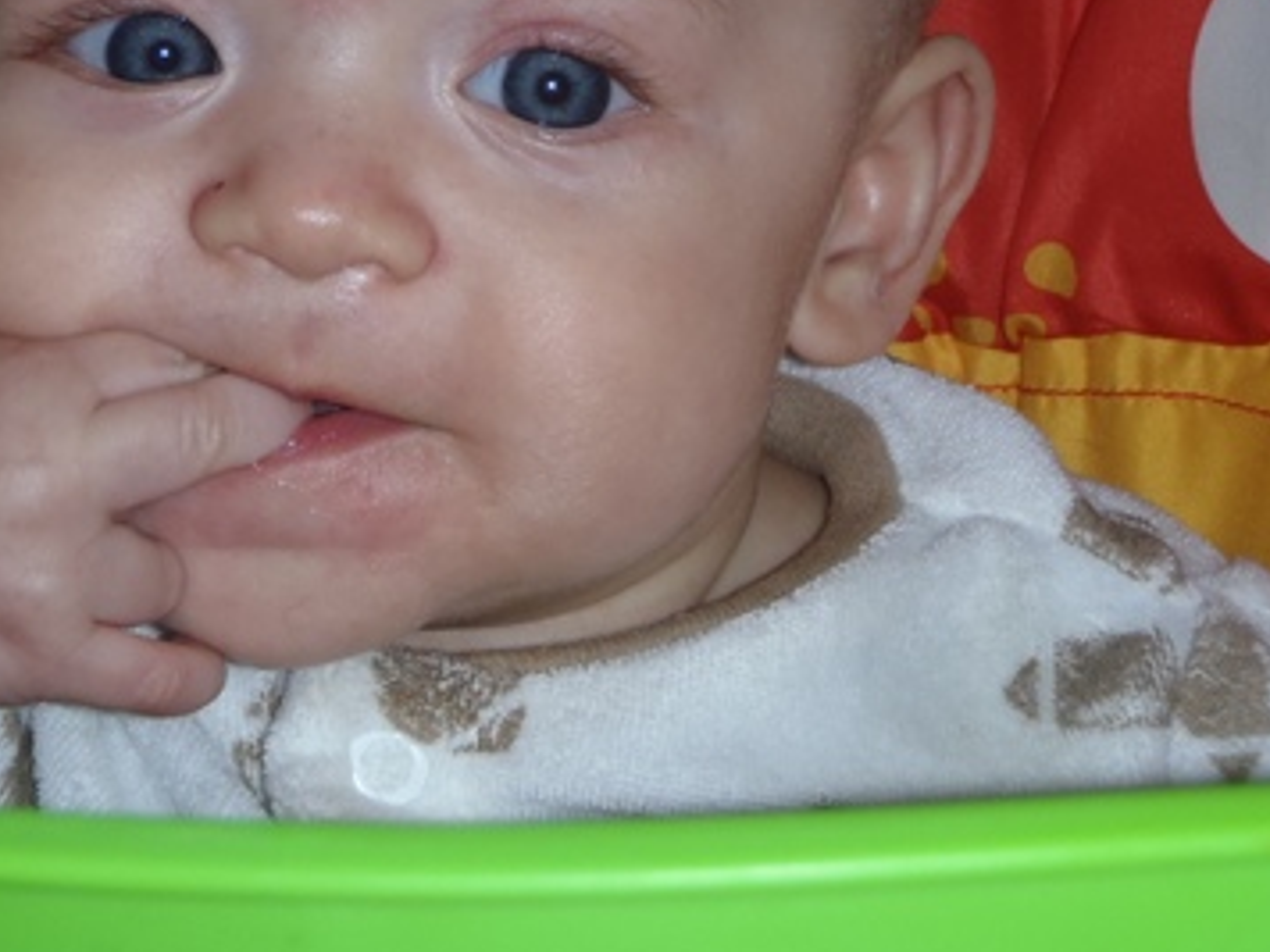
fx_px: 4513
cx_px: 467
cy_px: 182
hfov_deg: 16.0
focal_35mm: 123
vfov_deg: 12.0
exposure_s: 1/80
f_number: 5.7
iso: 100
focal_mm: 13.09
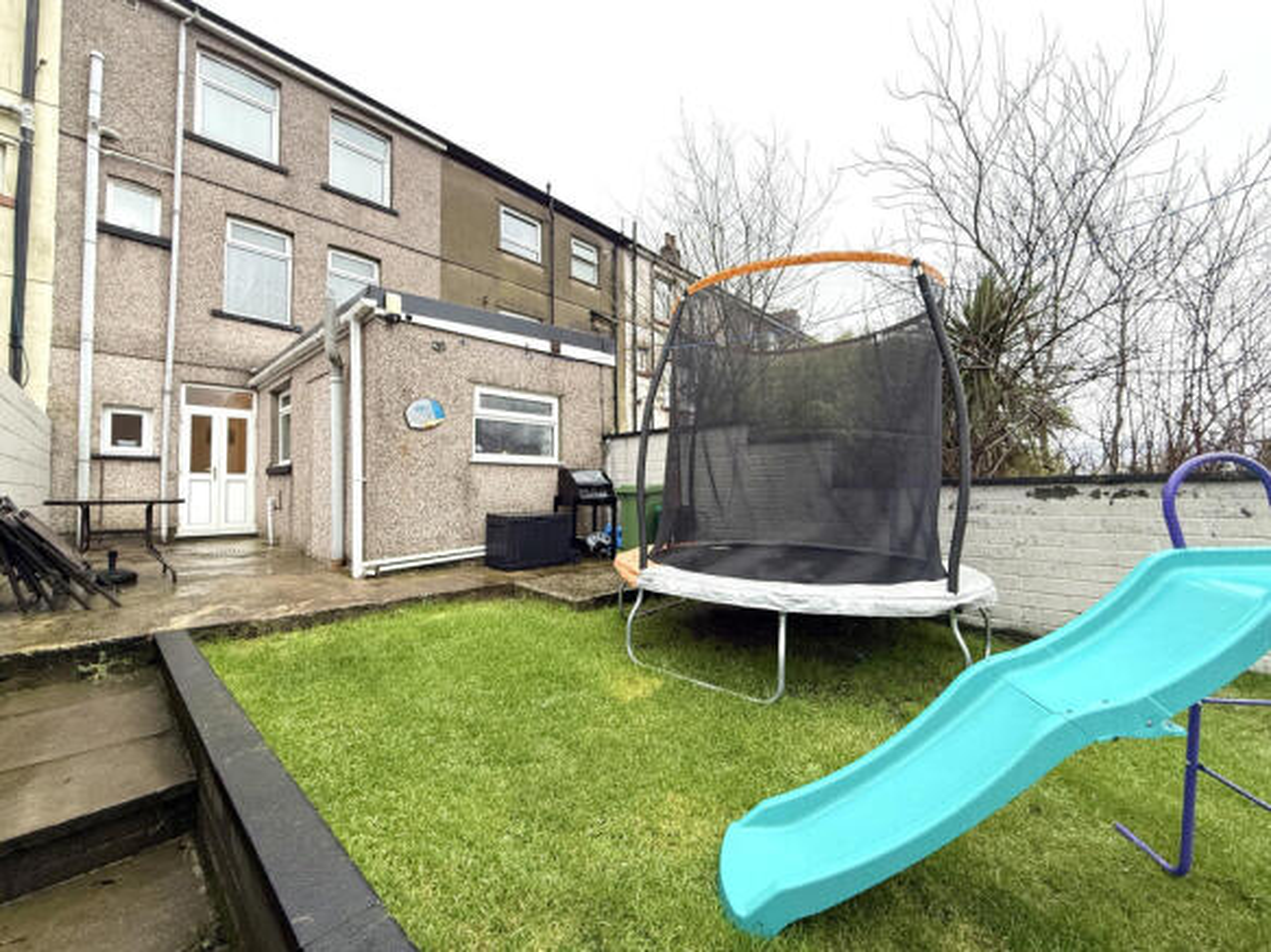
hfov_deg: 102.1
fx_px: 514
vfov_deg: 85.7
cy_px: 476
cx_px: 636
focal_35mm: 14
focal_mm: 2.22
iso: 200
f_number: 2.2
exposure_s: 1/99
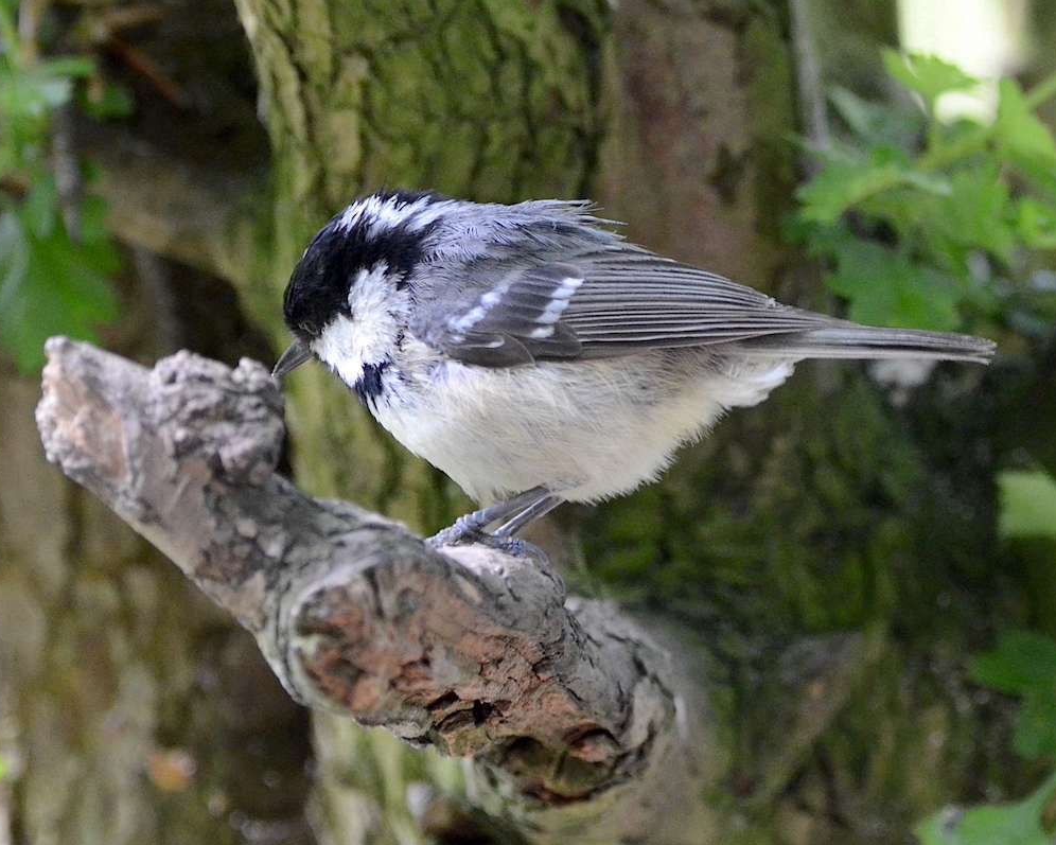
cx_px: 520
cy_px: 422
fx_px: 14316
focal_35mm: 458
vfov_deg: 3.4
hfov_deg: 4.2
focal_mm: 270
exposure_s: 1/125
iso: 2000
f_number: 5.6
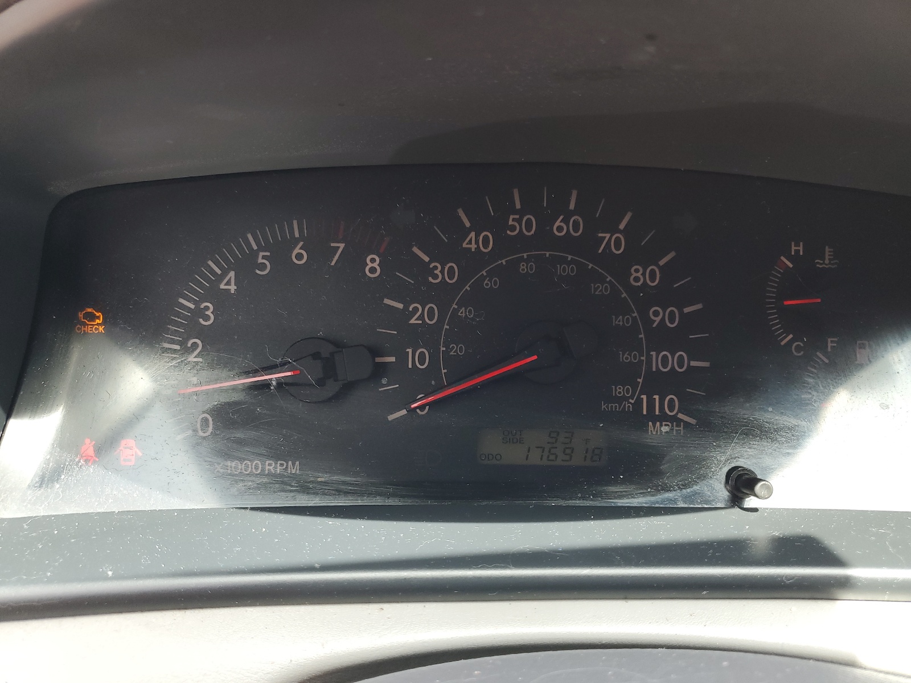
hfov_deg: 67.3
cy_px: 342
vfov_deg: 53.1
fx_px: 684
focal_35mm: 26
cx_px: 456
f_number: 1.5
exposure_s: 1/120
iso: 58
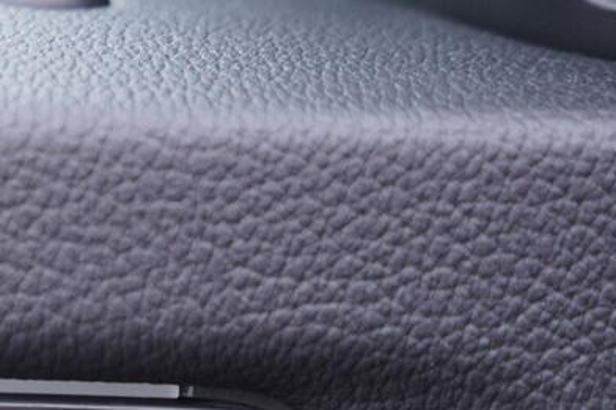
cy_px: 508
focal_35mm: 94
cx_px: -75
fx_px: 1608
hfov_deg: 20.6
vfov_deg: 14.1
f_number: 2.8
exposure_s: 1/40
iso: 200
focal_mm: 24
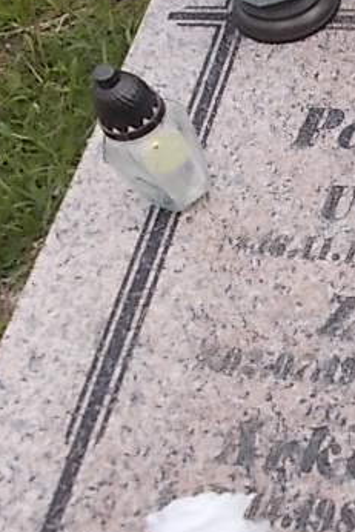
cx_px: 429
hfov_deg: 24.4
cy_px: 260
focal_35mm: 50
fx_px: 739
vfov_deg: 39.6
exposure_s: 1/80
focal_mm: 4.6
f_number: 8
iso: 80
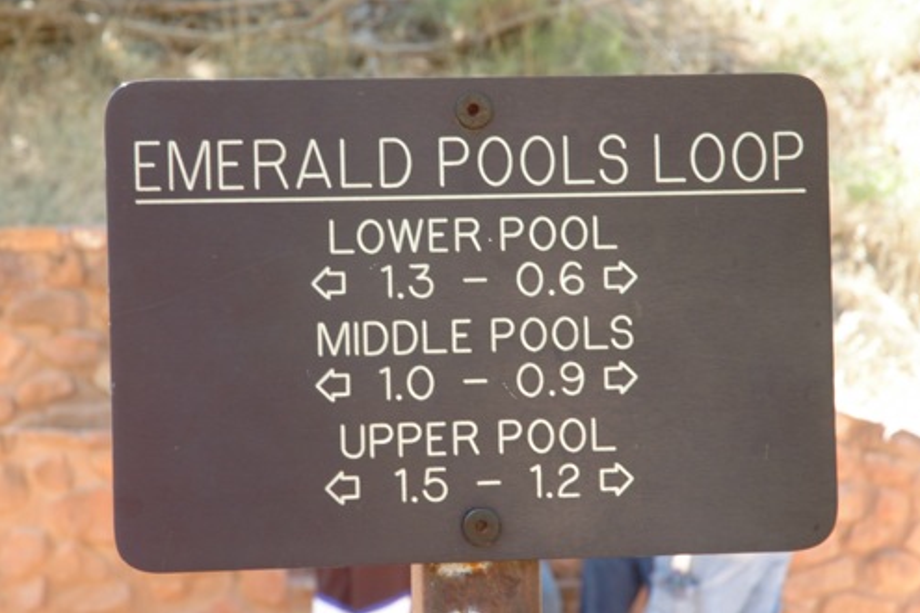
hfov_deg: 19.3
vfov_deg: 12.9
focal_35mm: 106
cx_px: 461
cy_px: 306
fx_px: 2709
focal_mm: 70
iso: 200
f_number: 11
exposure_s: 1/15
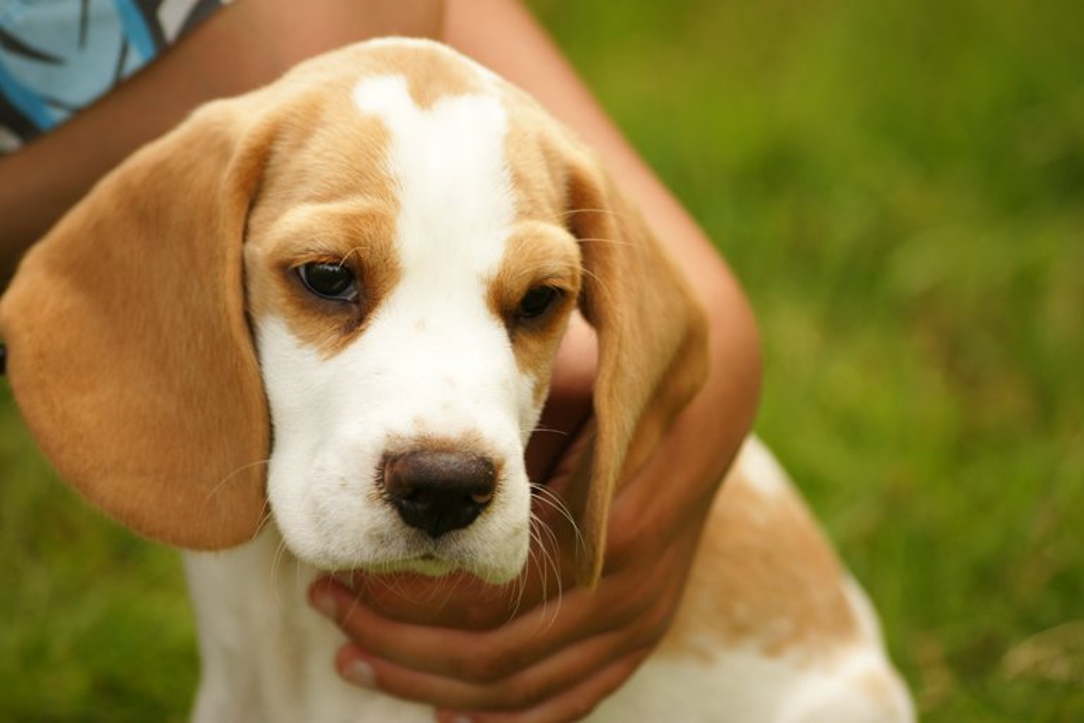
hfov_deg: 9.1
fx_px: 6774
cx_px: 542
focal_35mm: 225
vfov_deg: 6.1
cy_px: 362
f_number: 4.5
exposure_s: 1/200
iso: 100
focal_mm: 150
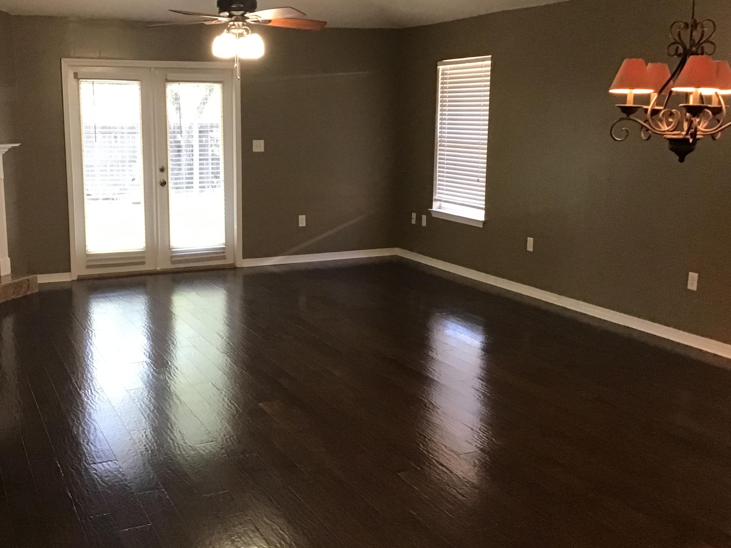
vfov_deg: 35.9
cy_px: 249
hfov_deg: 46.5
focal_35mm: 40
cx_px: 284
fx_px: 845
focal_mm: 3.3
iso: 200
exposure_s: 1/30
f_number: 2.4
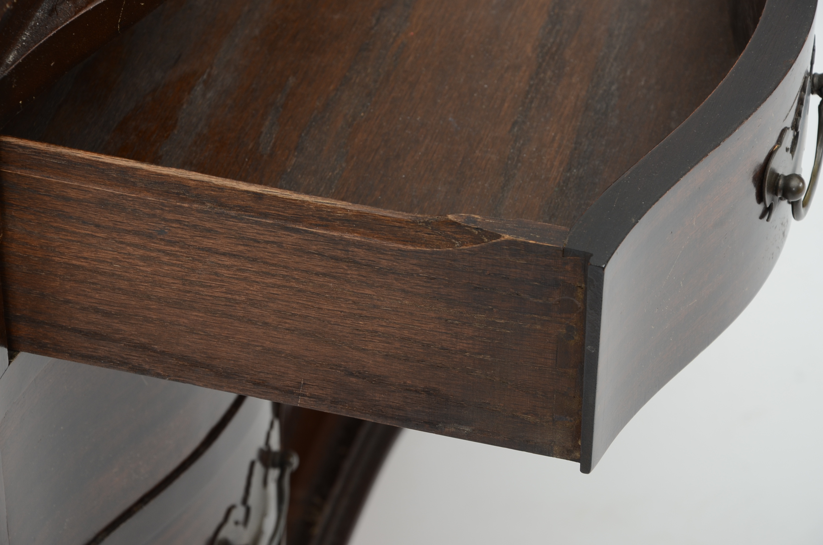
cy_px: 272
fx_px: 3593
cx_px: 412
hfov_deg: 13.1
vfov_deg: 8.7
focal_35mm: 158
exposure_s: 1/160
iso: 200
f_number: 8
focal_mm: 105
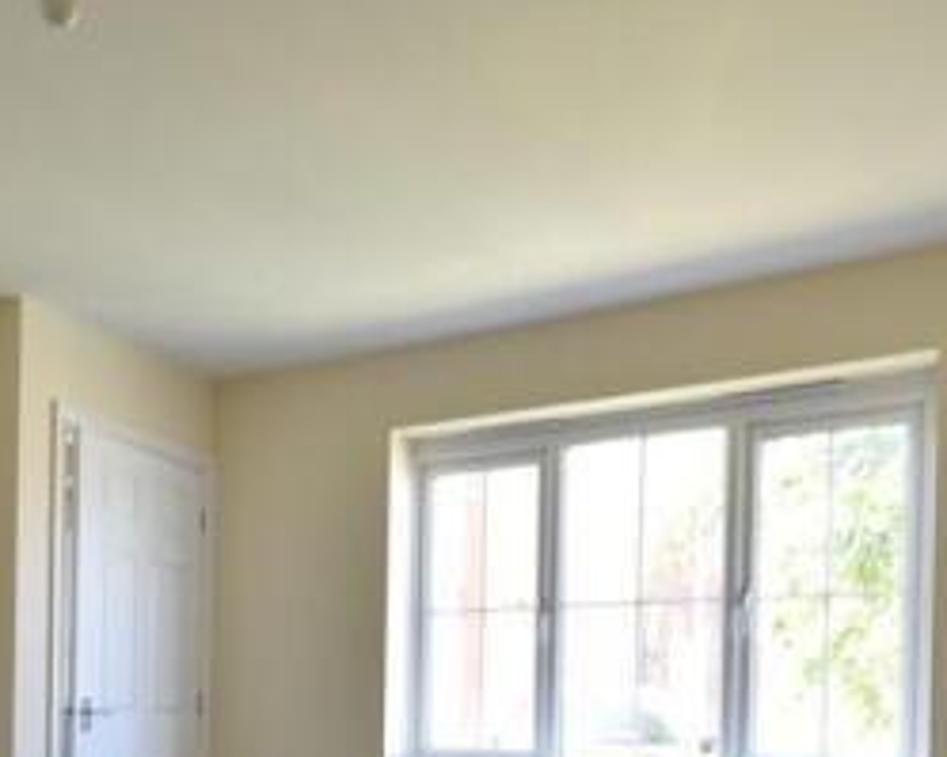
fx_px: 1037
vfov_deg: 36.7
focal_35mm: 37
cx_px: 192
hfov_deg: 46.6
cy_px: 728
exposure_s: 1/20
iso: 200
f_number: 5.6
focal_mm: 10
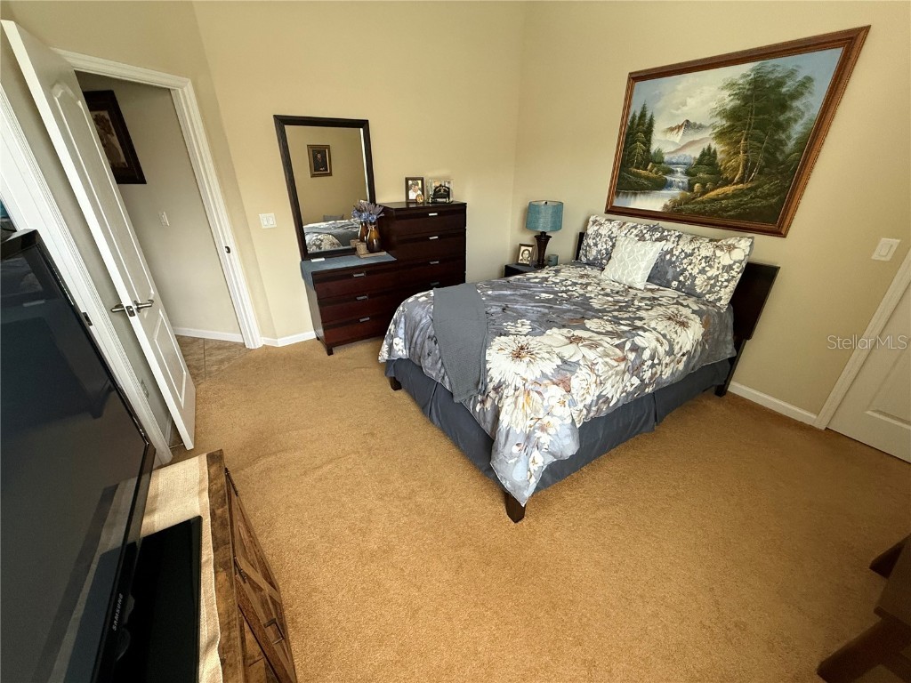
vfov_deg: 85.7
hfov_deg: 102.1
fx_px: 368
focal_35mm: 14
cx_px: 456
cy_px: 342
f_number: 2.2
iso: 400
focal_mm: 2.22
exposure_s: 1/60
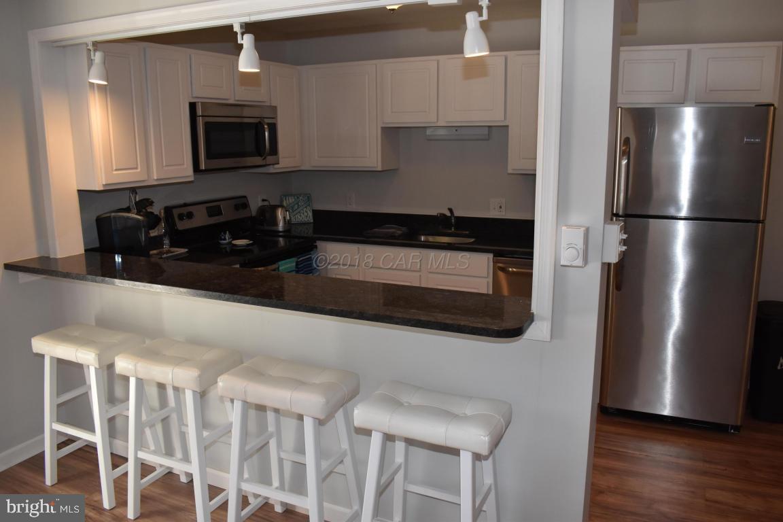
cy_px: 261
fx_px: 587
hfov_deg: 67.4
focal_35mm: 27
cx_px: 392
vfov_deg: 47.9
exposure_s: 1/125
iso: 800
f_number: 5.6
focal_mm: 18
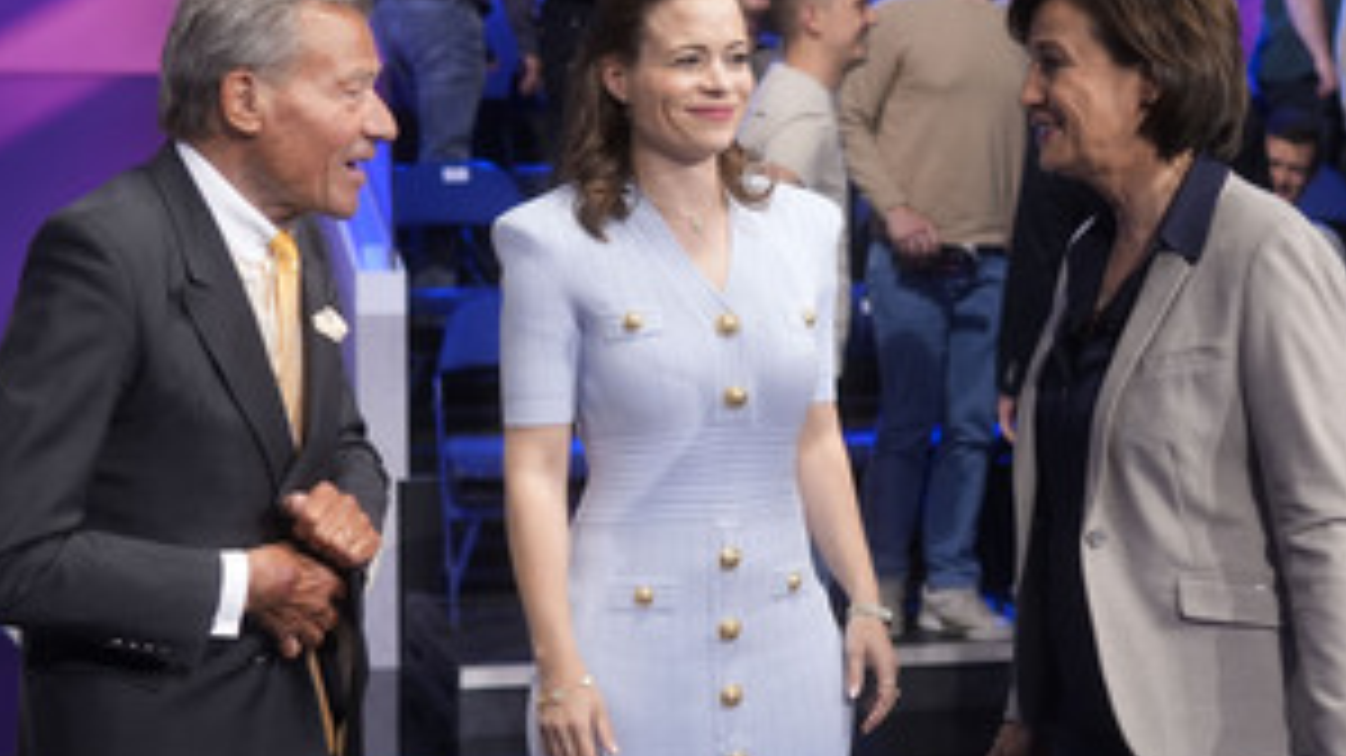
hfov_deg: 29.7
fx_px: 2533
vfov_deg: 17.0
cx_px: 741
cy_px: 414
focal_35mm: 71
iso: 640
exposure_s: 1/125
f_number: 2.2
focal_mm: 30
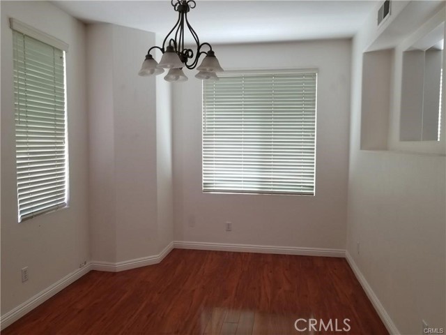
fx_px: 335
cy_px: 168
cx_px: 223
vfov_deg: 53.1
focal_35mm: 26
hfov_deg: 67.3
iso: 100
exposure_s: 1/50
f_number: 1.7
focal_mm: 4.25
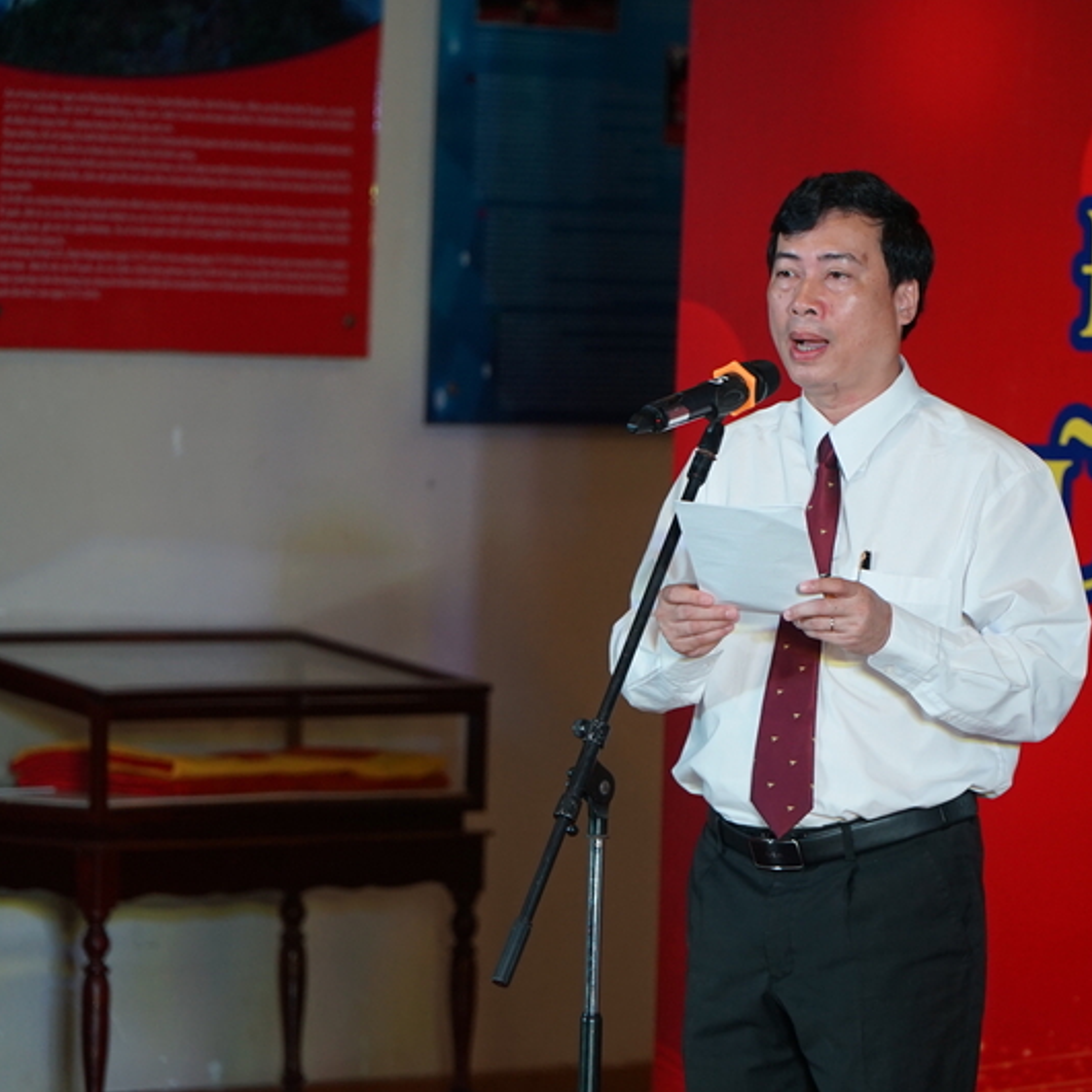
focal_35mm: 201
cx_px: 821
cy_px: 546
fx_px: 7174
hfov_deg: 8.7
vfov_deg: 8.7
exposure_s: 1/160
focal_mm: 105
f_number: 4
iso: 500
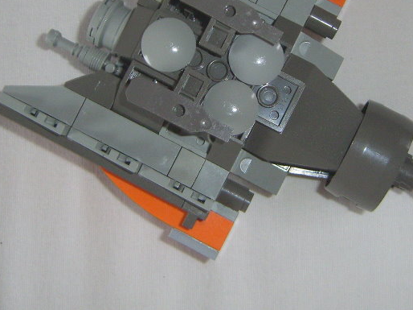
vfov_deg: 20.5
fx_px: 847
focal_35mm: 71
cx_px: 221
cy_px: 73
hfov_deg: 27.4
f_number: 2.8
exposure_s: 1/30
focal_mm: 7.8
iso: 100
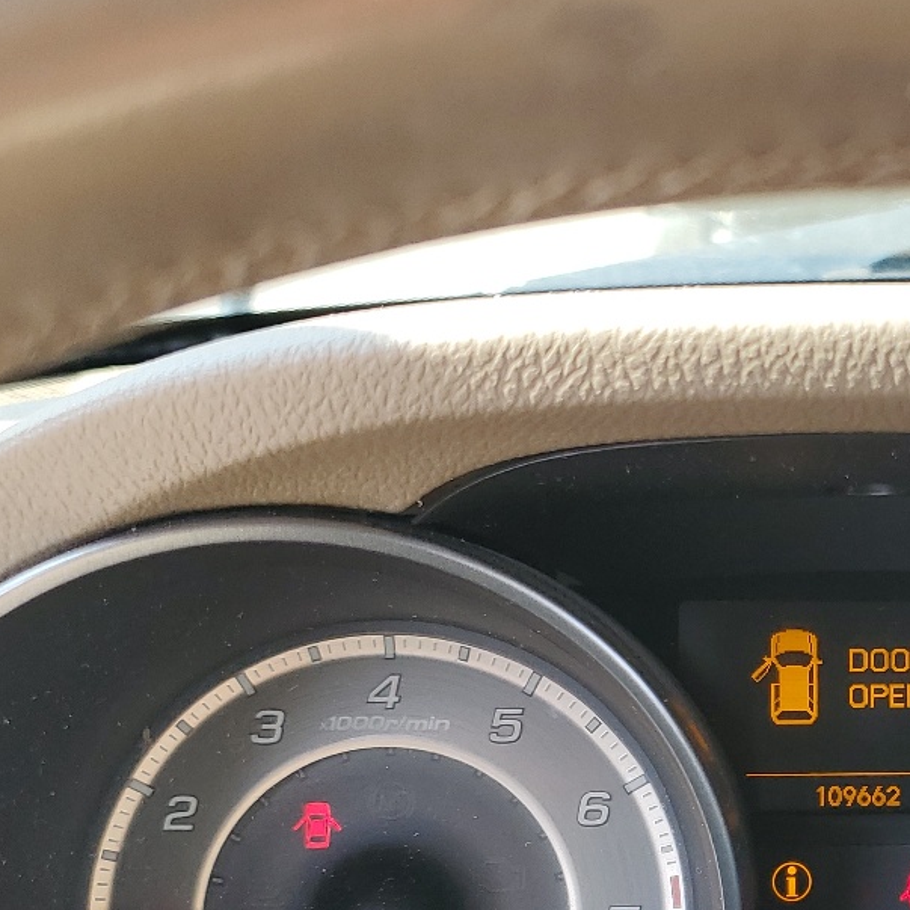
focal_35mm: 61
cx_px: 952
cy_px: 717
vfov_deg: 27.6
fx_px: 1814
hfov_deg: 26.4
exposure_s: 1/303
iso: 50
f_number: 1.5
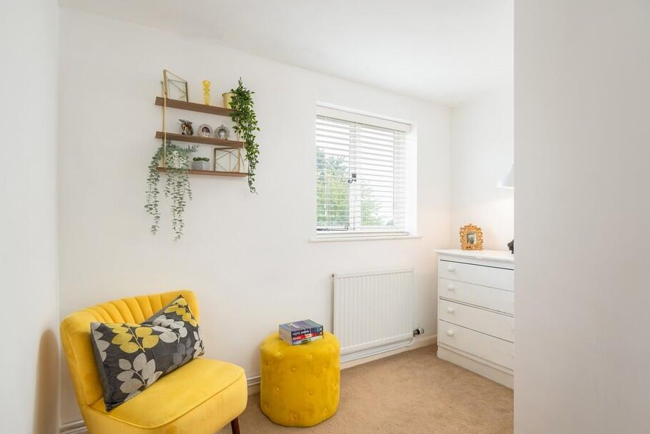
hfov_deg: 93.3
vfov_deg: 70.2
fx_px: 307
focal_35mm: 17
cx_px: 320
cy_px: 241
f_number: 7.1
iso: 160
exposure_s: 1/10
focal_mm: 10.3
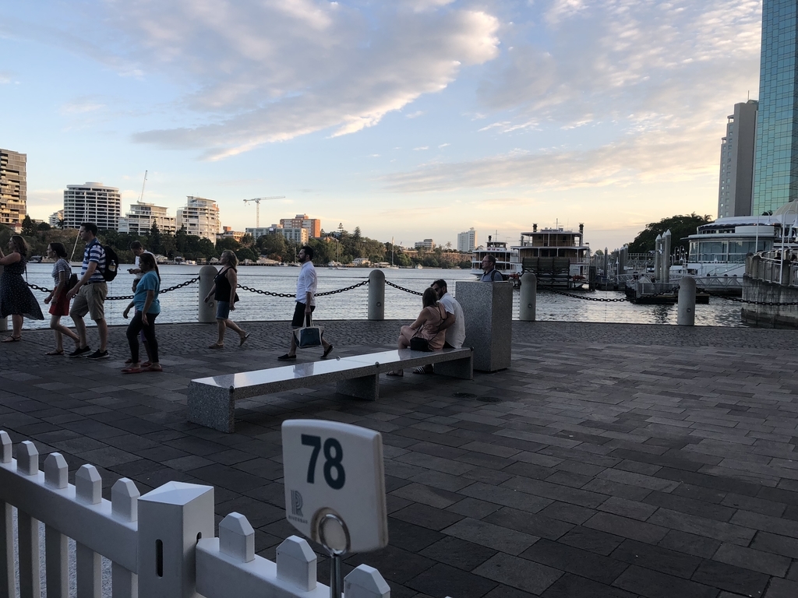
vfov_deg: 49.7
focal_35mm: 28
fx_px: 645
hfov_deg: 63.4
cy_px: 299
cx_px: 399
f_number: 1.8
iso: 20
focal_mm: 3.99
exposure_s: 1/254
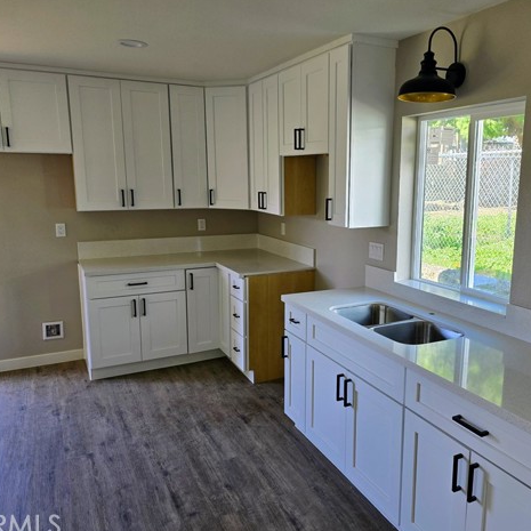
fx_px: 486
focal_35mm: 28
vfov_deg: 57.3
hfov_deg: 56.9
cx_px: 314
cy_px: 267
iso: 64
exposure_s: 1/180
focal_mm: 6.3
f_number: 1.7
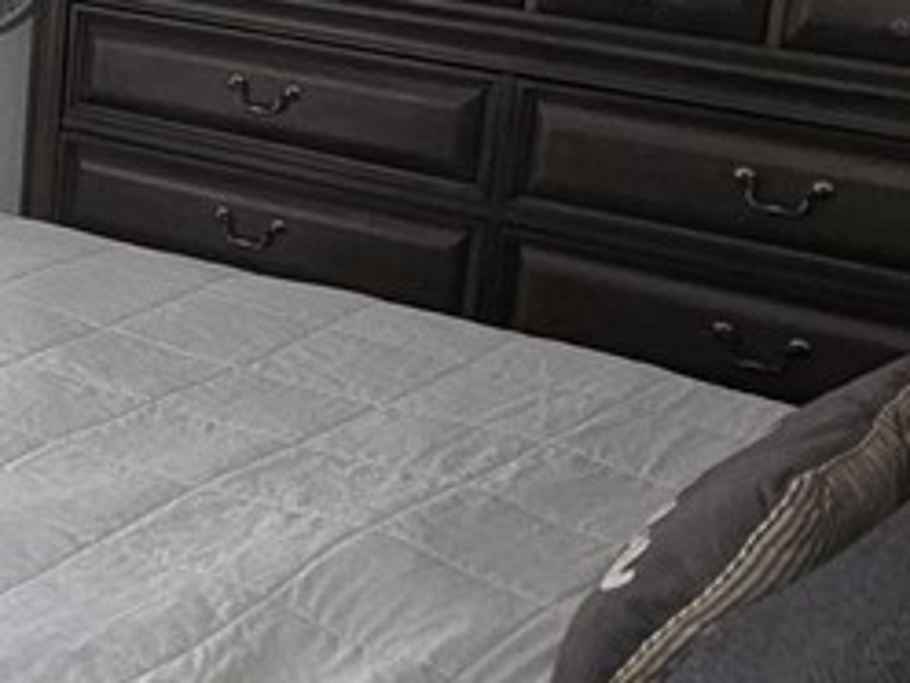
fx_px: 2208
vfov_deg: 17.5
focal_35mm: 84
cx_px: -594
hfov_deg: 19.2
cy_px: 162
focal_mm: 2.2
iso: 125
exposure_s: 1/60
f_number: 1.9
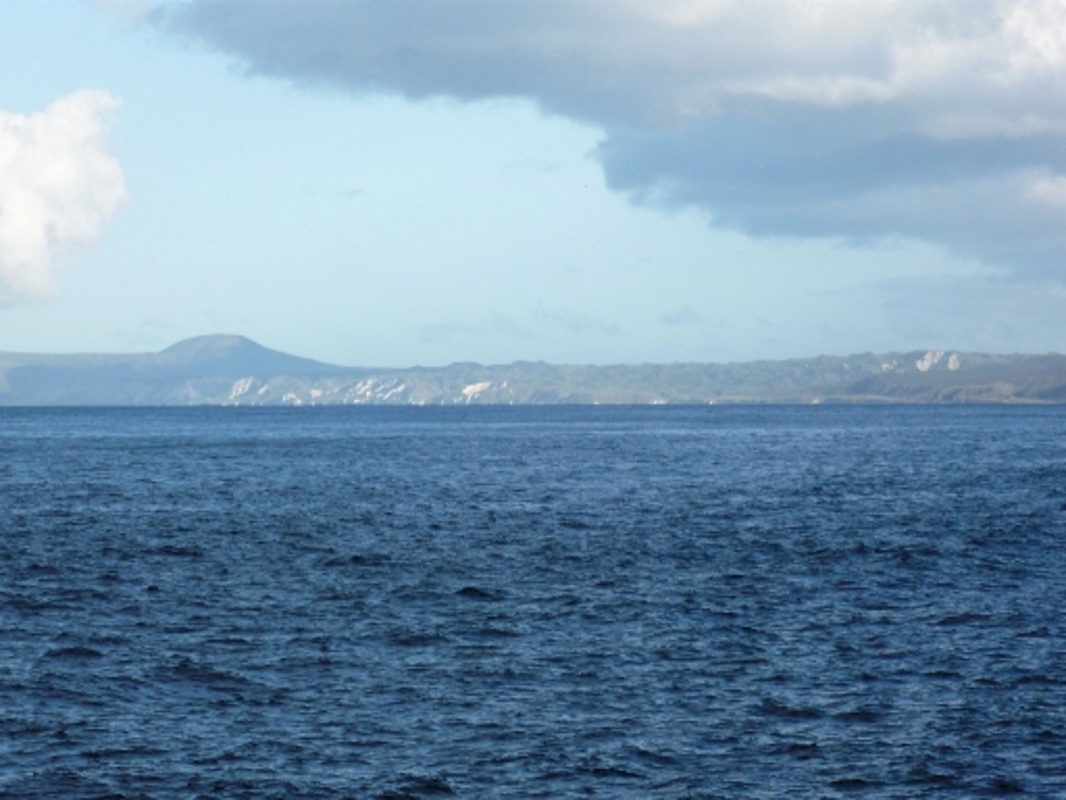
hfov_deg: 12.3
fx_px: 4927
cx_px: 533
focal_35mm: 160
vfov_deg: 9.3
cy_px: 400
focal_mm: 26
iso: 100
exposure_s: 1/250
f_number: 5.9
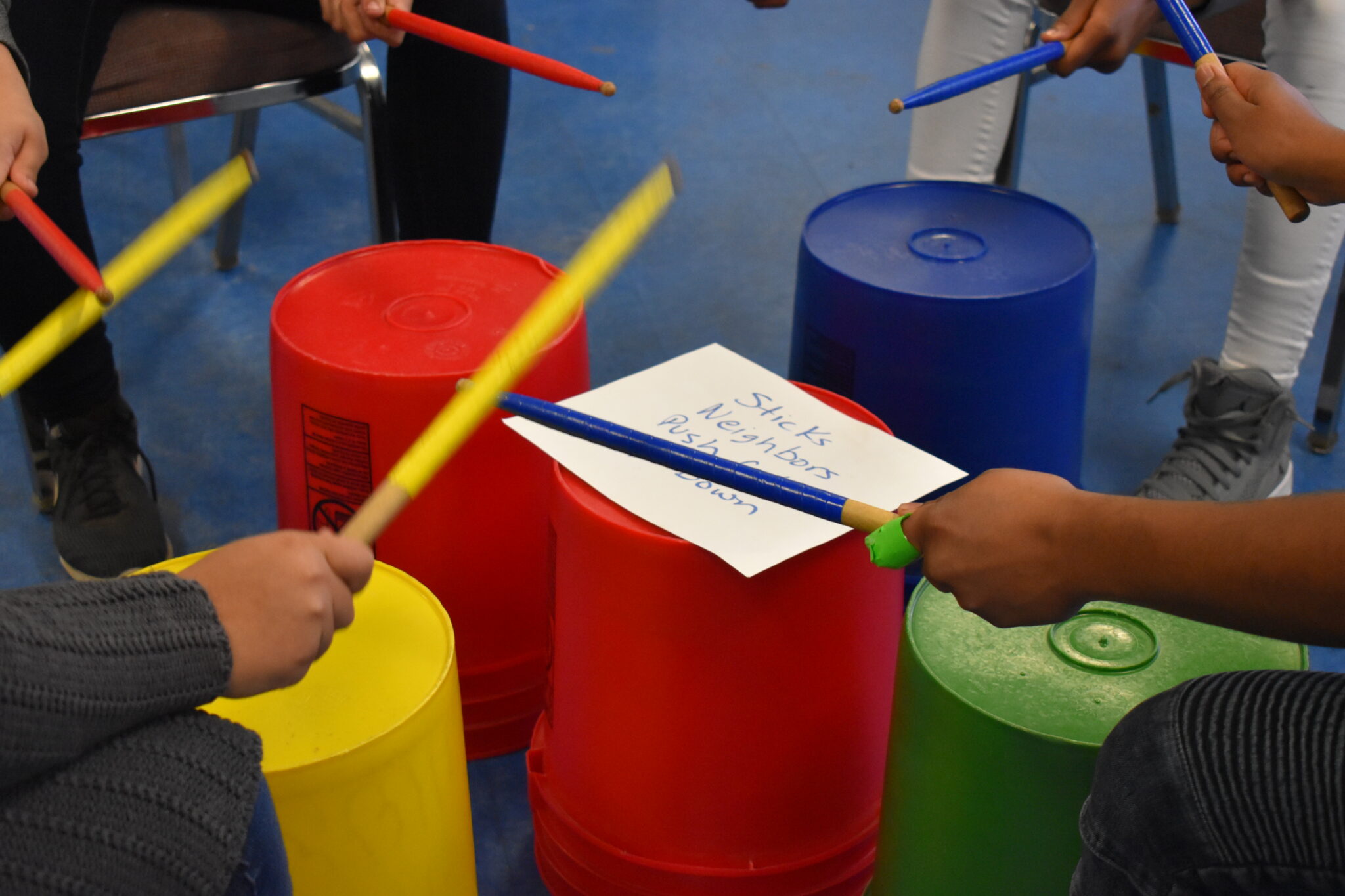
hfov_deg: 33.4
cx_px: 672
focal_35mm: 60
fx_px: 2241
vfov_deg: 22.6
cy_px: 448
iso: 2800
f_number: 5
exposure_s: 1/125
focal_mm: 40
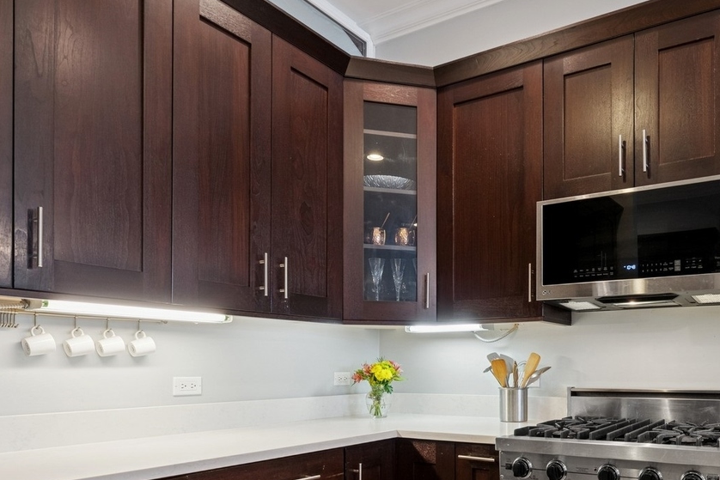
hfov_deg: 61.5
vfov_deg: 43.4
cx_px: 502
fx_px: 580
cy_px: 364
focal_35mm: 29
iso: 320
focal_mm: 15
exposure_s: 1/10
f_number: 8
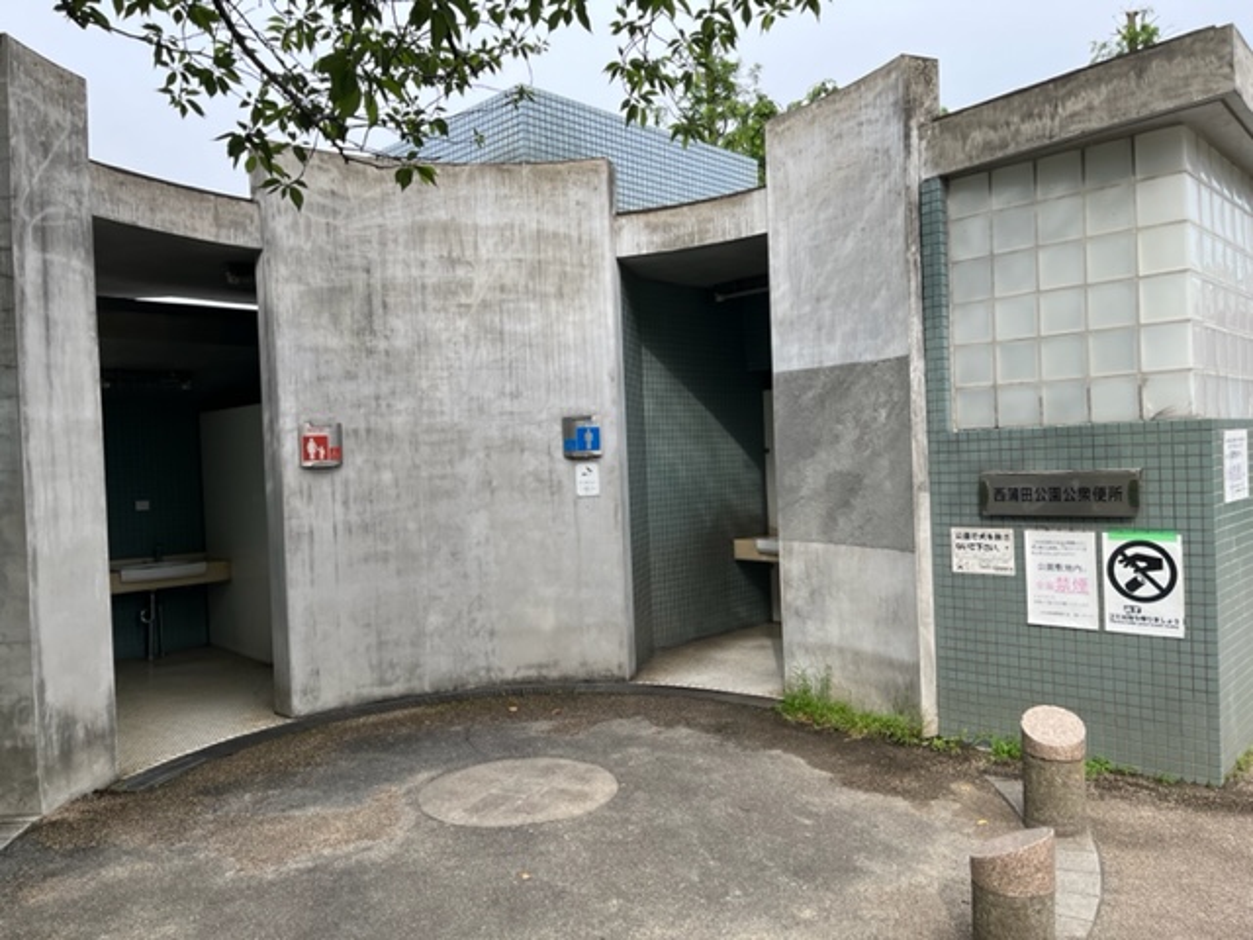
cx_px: 626
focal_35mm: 26
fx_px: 941
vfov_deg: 53.1
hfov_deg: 67.3
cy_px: 470
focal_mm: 5.1
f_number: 1.6
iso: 50
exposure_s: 1/906
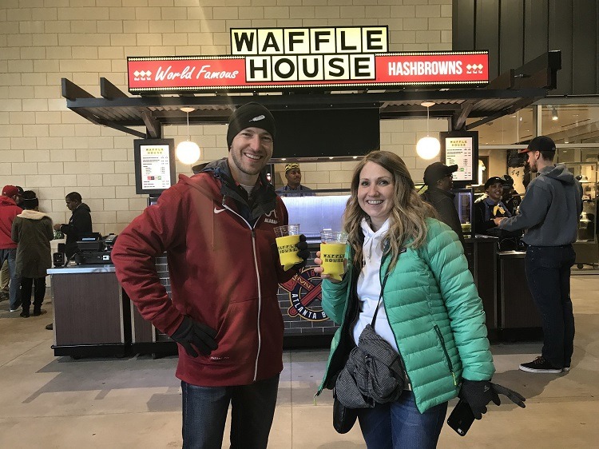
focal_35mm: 28
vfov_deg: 49.7
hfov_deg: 63.5
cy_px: 224
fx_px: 484
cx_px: 300
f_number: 1.8
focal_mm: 3.99
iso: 40
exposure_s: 1/20
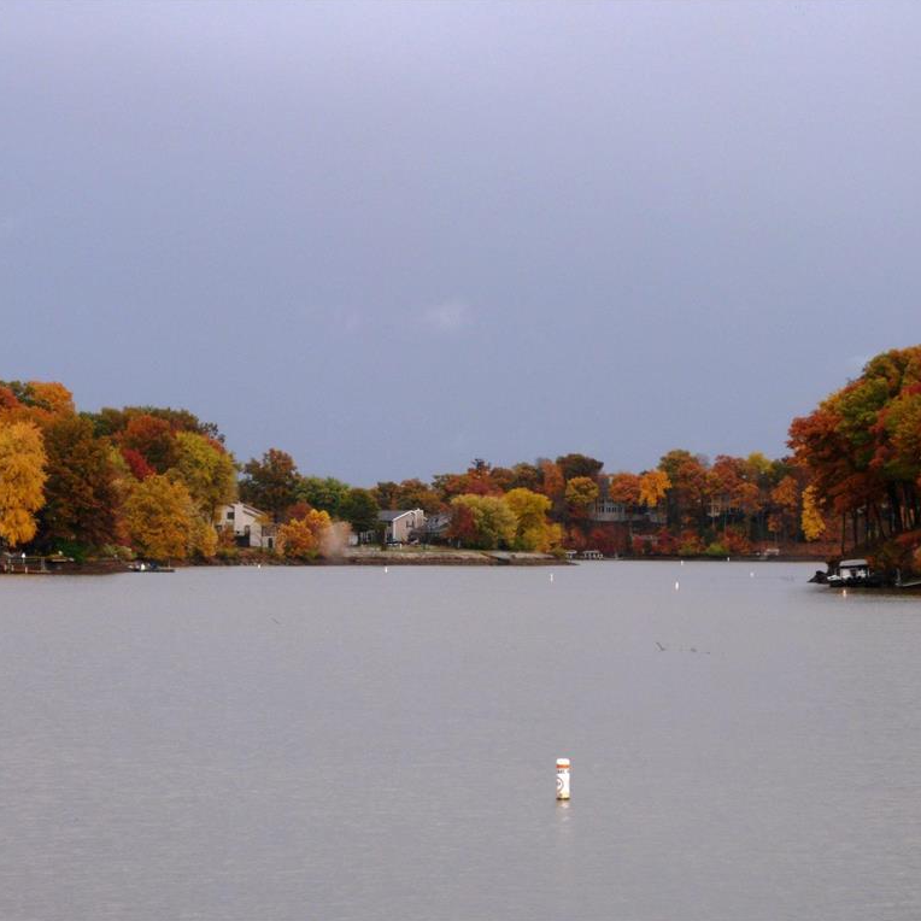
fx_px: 4636
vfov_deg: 11.3
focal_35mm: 154
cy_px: 459
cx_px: 401
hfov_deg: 11.3
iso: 100
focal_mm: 22.5
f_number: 5.4
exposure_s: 1/500
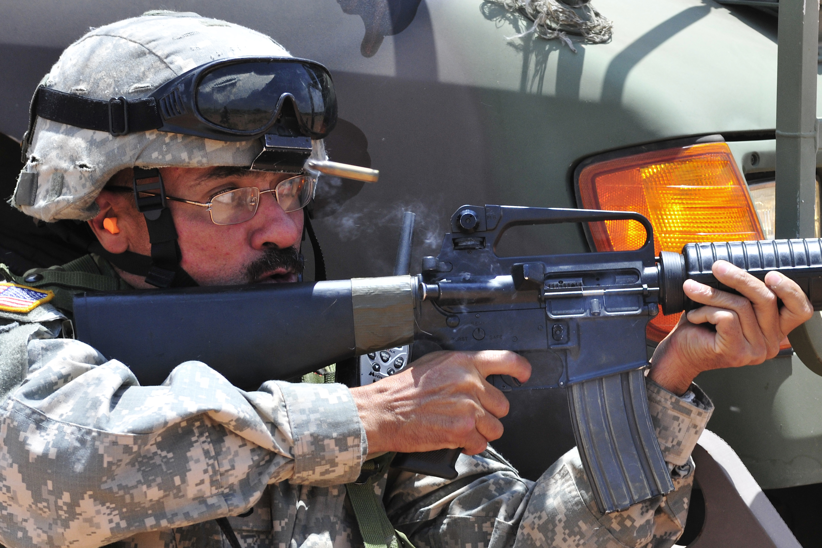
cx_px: 411
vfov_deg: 19.5
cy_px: 274
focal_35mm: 70
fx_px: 1598
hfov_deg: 28.8
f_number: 8
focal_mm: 70
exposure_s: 1/500
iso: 400
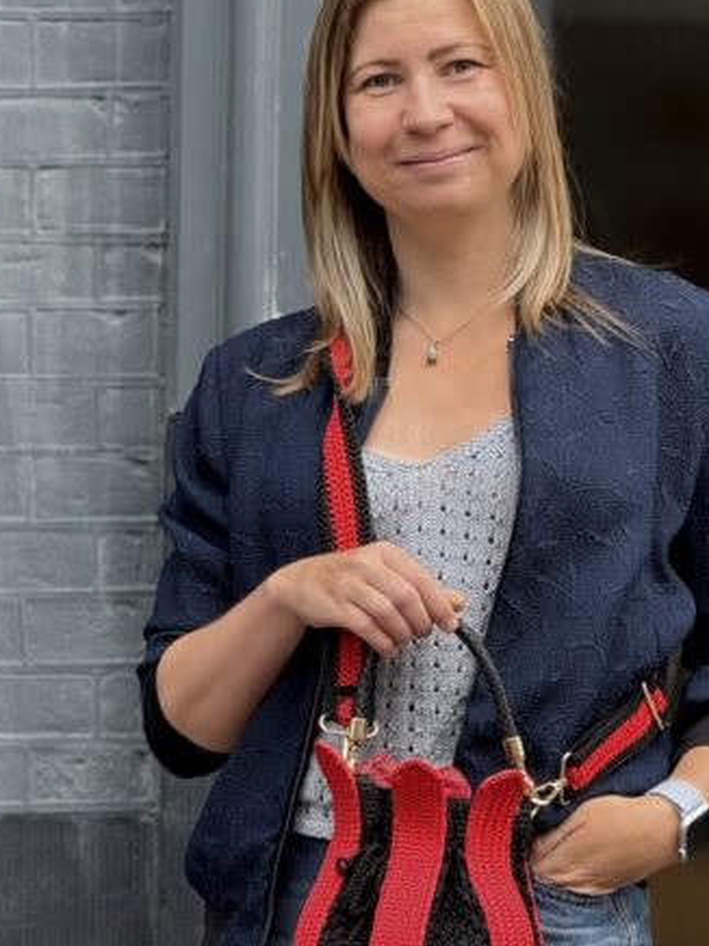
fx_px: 6008
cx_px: 444
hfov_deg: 6.8
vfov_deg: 9.0
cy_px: 686
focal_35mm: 220
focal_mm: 15.66
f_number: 2.8
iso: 50
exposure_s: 1/108
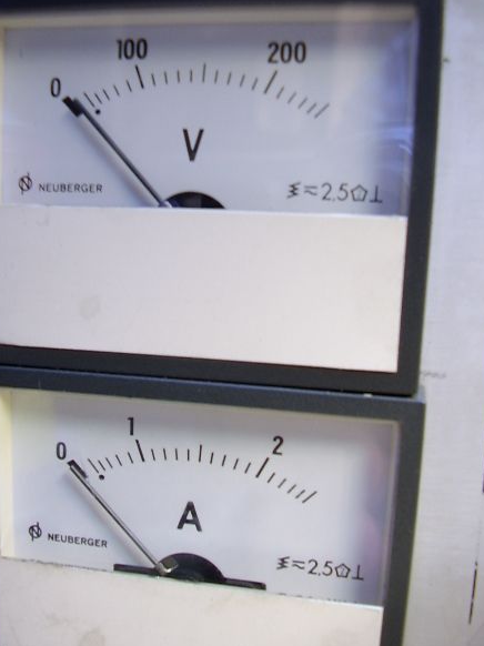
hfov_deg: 42.9
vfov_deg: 55.3
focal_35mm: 33
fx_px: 616
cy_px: 351
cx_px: 231
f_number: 2.9
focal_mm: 5.8
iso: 100
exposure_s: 1/6
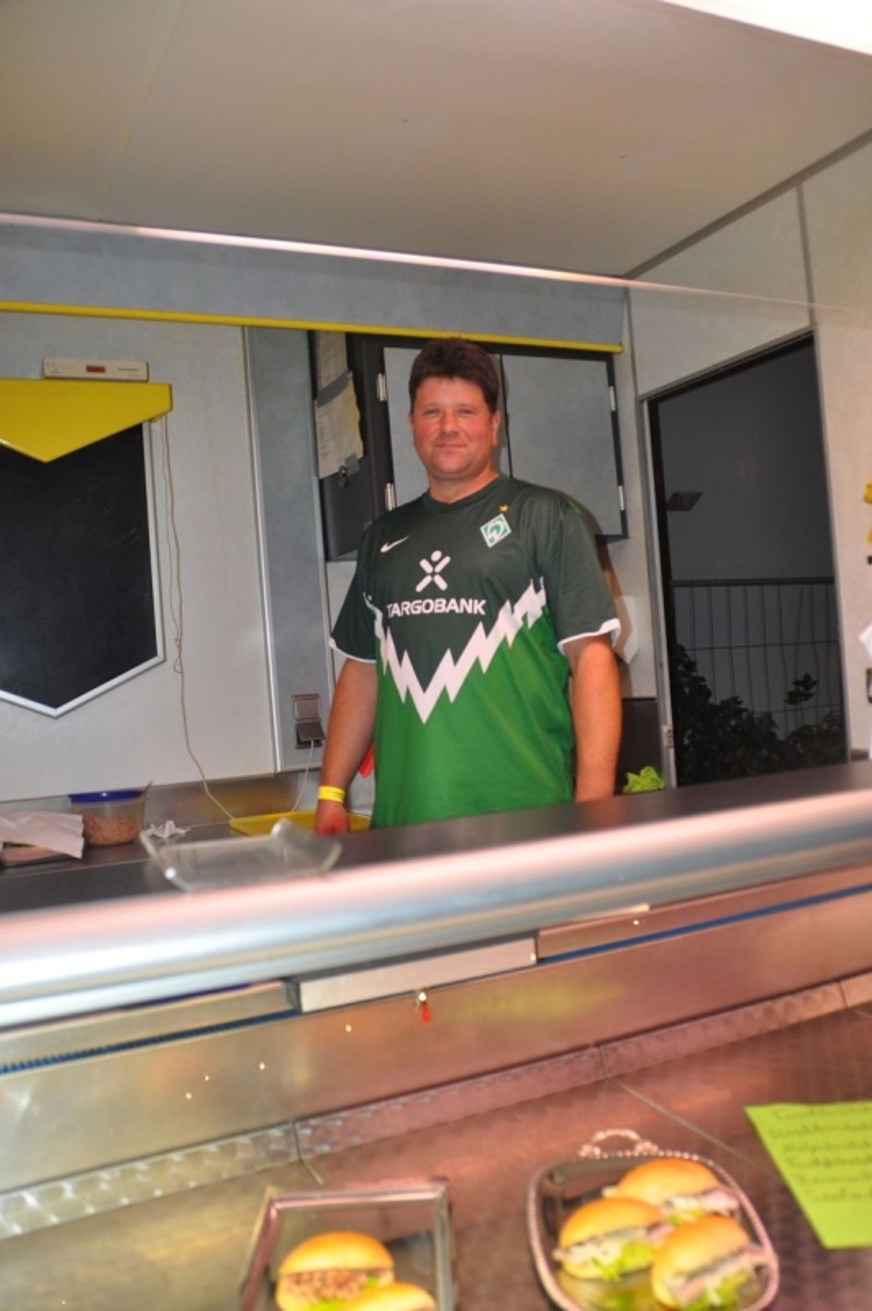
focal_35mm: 33
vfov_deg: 57.3
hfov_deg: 39.9
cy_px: 656
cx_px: 436
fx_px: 1201
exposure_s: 1/125
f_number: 3.5
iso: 720
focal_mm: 22
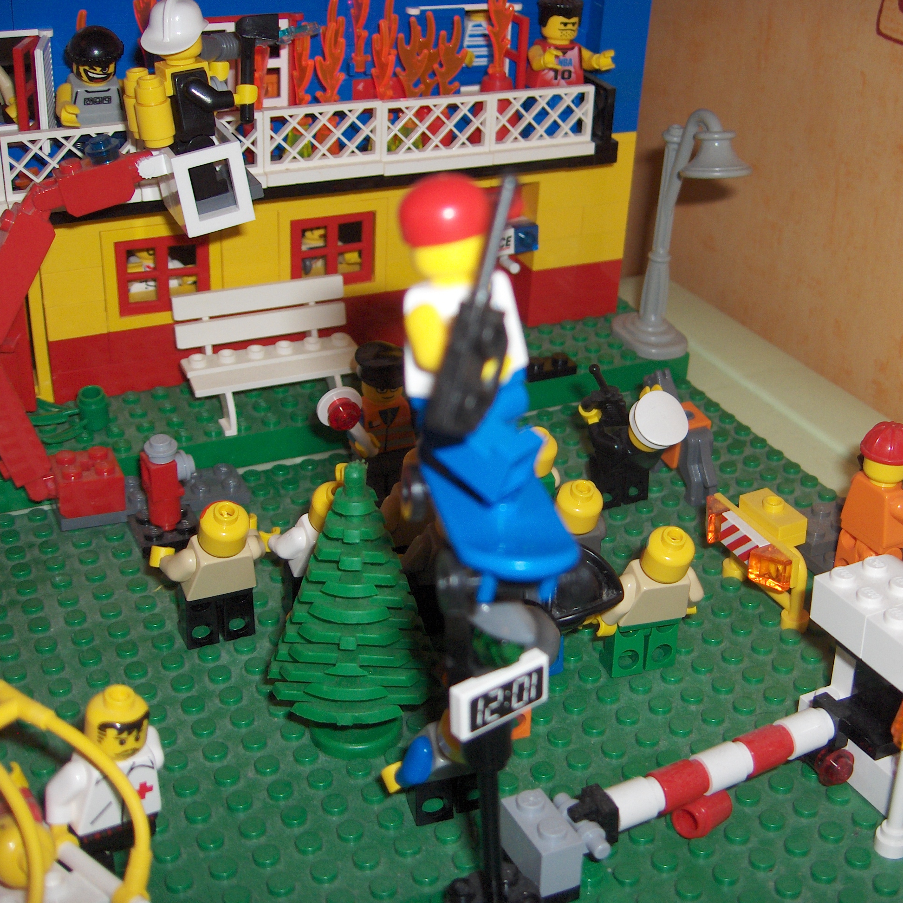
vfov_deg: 36.8
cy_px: 451
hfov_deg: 36.5
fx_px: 1358
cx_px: 588
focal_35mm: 46
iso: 100
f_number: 2.8
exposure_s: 1/60
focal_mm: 8
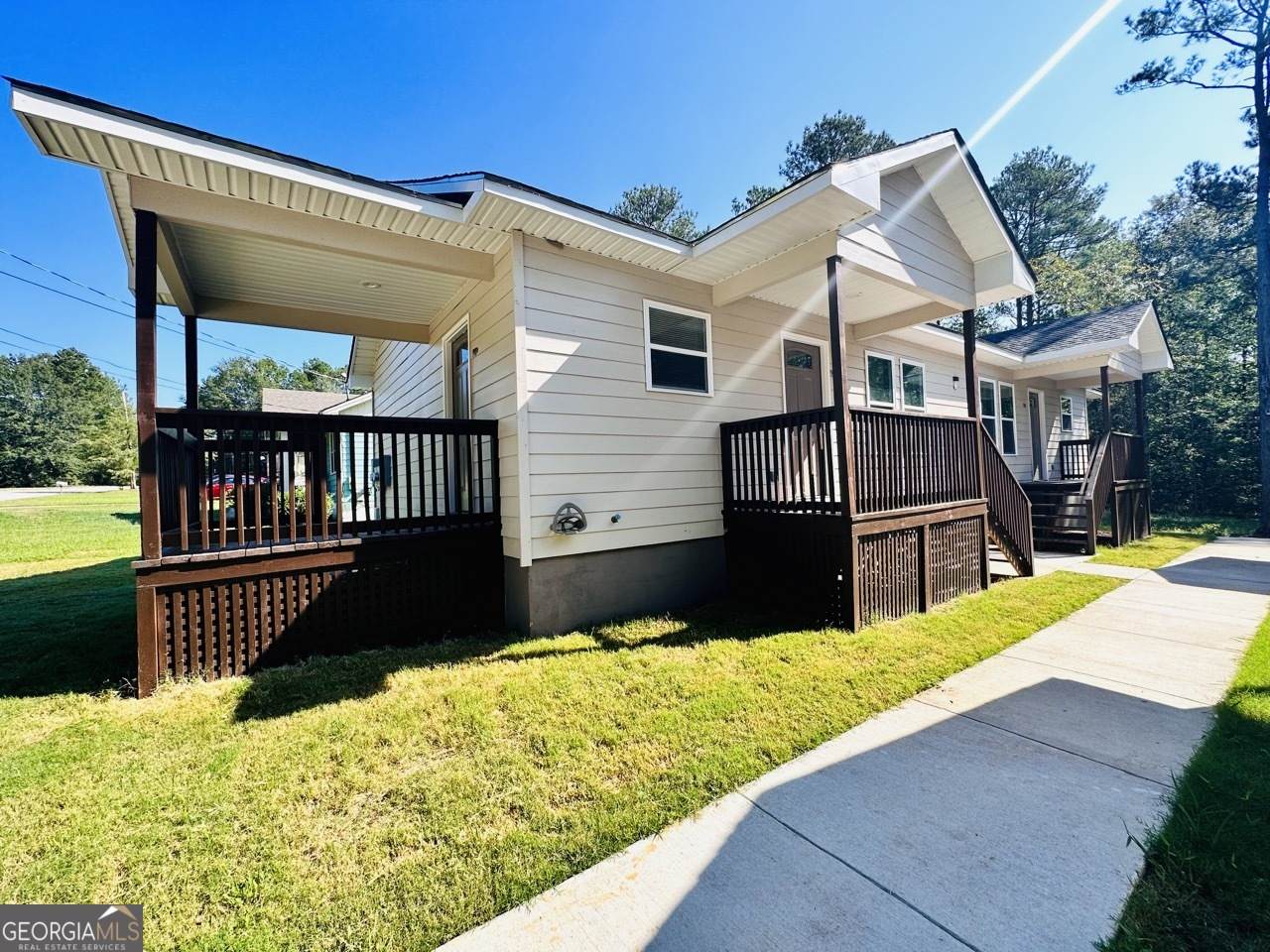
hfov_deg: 102.1
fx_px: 514
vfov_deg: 85.7
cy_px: 476
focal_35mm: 14
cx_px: 635
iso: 40
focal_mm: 2.22
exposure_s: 1/493
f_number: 2.2
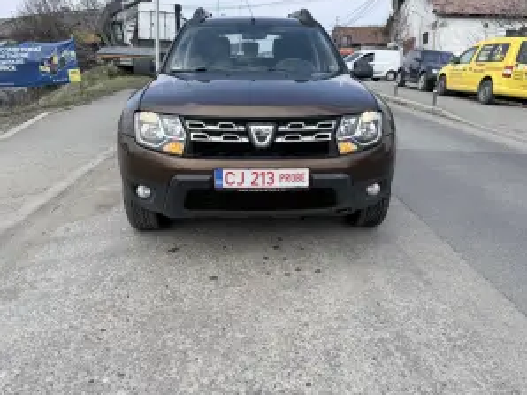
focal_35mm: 29
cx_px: 262
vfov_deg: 48.0
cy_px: 163
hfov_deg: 61.7
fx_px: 441
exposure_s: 1/2703
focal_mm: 6.76
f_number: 1.78
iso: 80
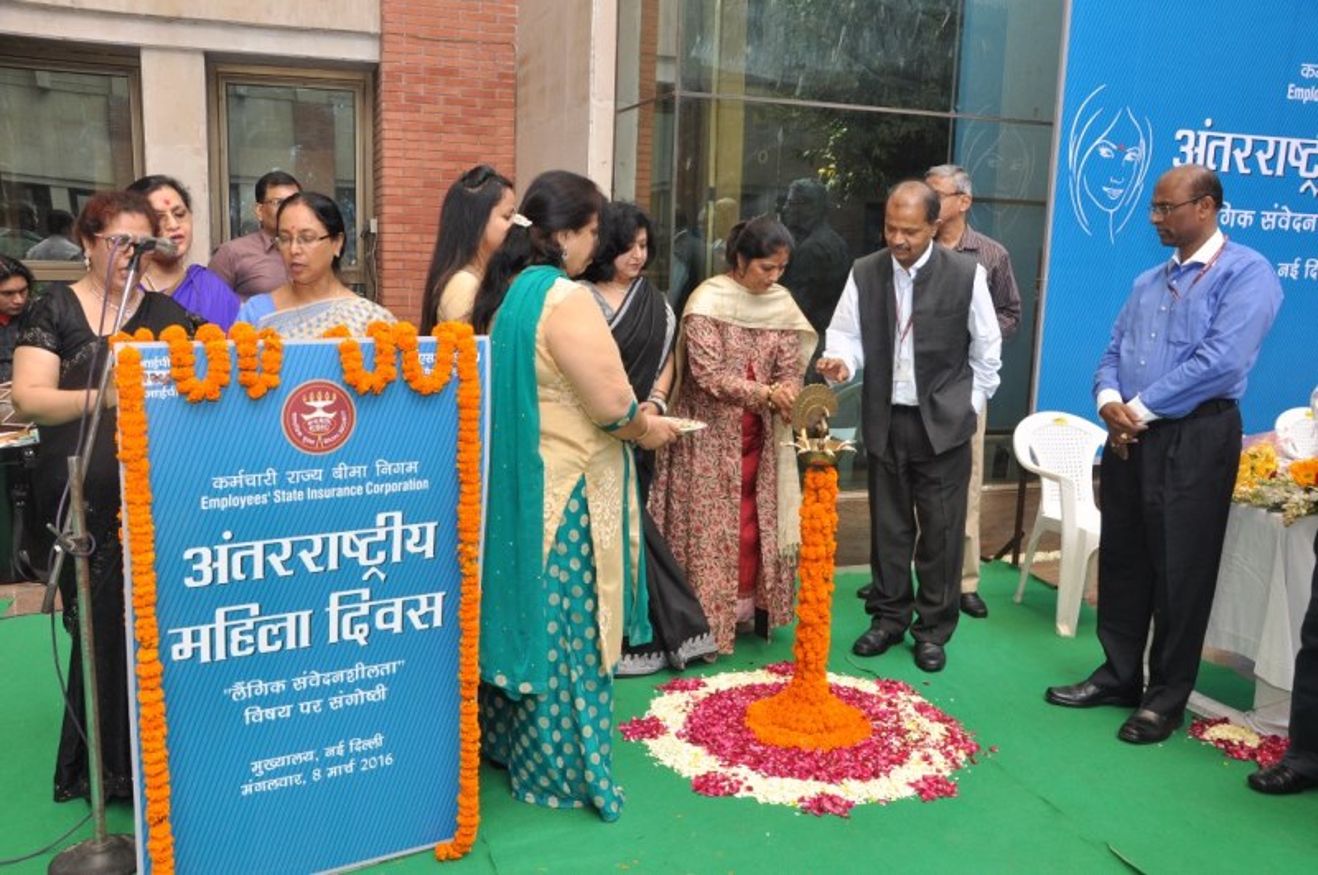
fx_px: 1152
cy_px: 438
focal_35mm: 32
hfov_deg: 59.6
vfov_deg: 41.6
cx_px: 659
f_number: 6.3
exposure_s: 1/125
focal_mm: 21
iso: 500
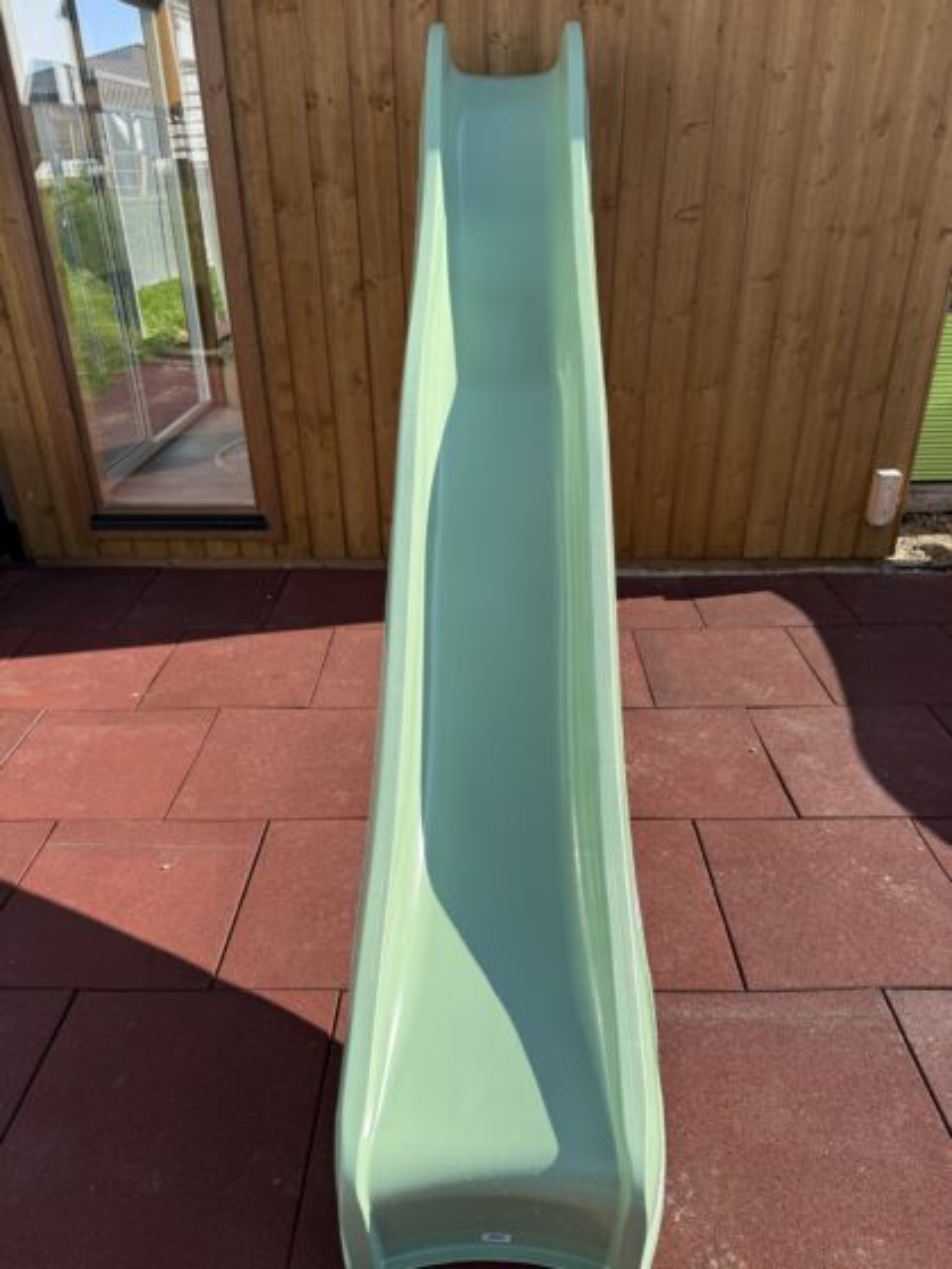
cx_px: 476
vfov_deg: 71.6
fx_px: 880
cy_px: 634
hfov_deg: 56.8
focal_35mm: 24
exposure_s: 1/2053
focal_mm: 6.76
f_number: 1.78
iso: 80
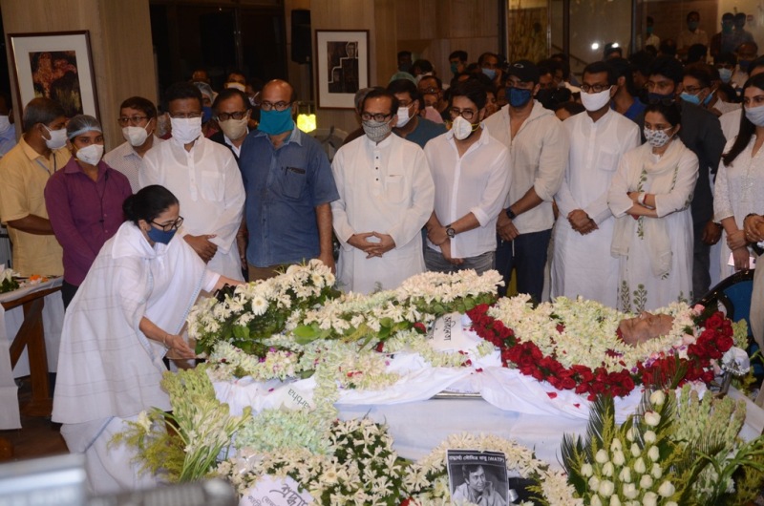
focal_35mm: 60
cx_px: 382
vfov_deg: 22.5
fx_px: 1271
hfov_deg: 33.5
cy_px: 253
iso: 800
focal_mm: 40
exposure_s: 1/125
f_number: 5.6
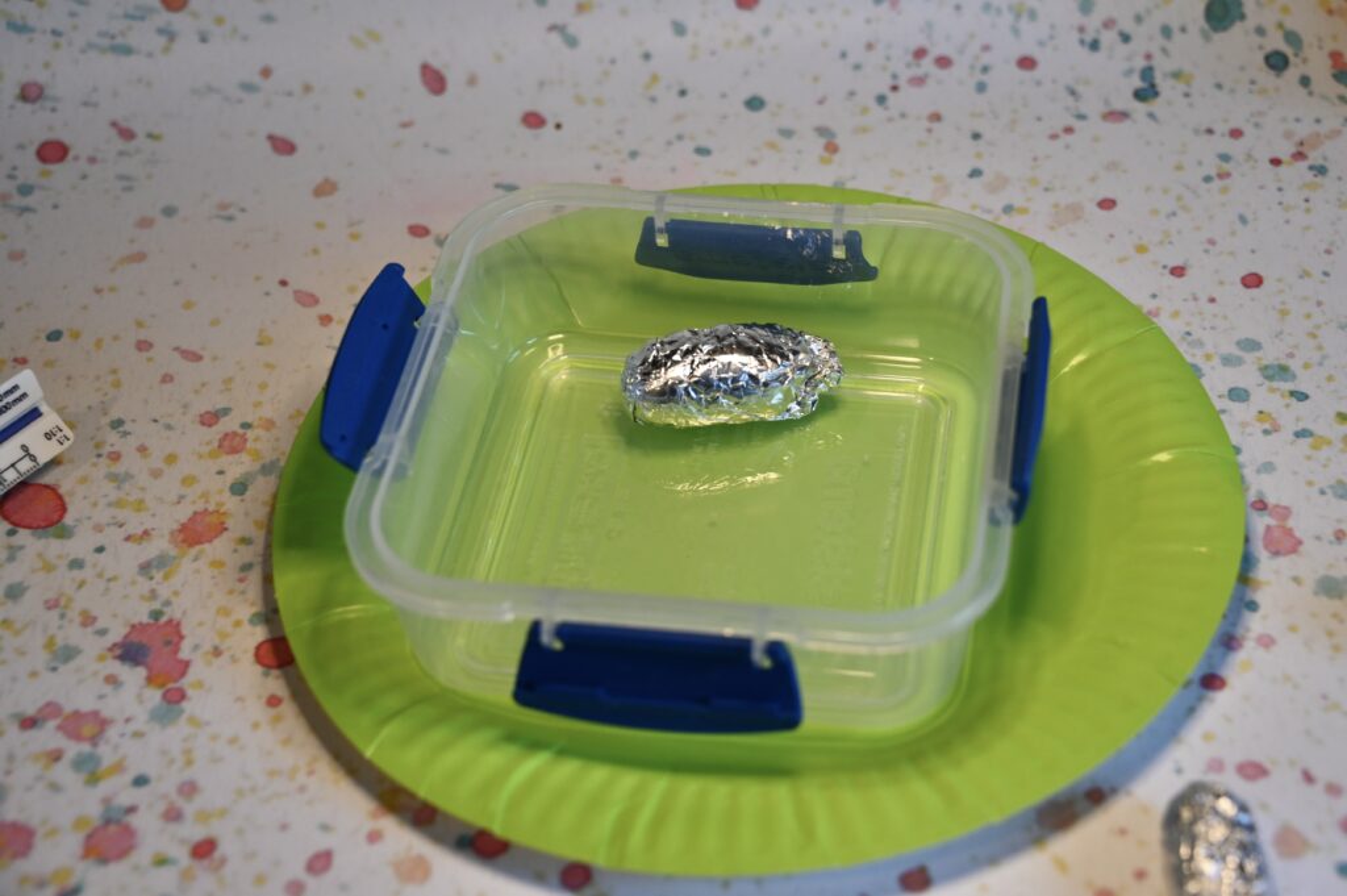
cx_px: 674
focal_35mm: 62
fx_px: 2318
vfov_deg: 21.9
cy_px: 448
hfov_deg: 32.4
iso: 800
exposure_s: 1/125
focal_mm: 62
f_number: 4.8
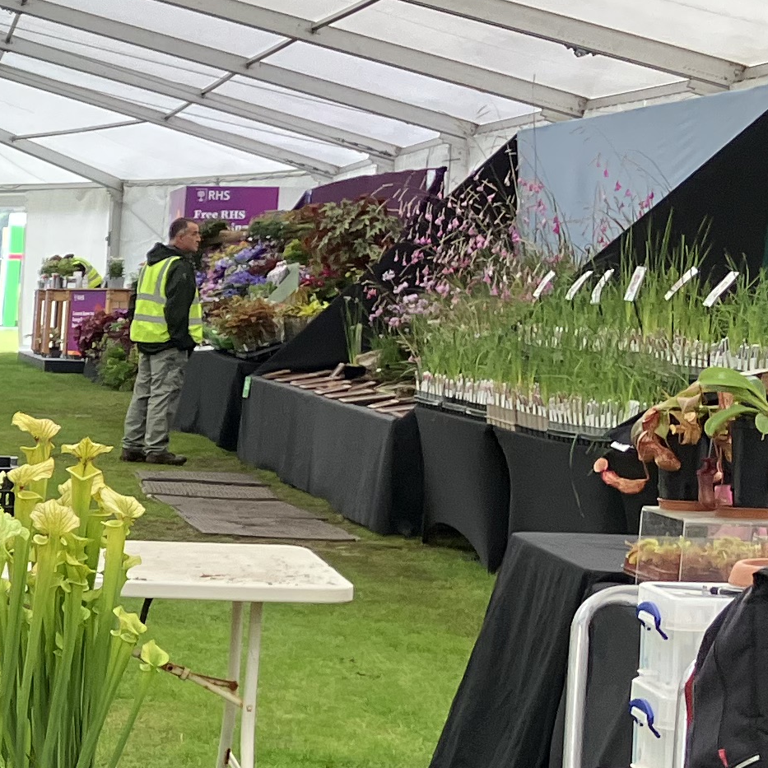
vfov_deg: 16.1
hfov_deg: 13.5
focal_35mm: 107
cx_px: -854
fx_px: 2686
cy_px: 656
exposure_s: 1/121
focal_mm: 3.99
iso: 40
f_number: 1.8
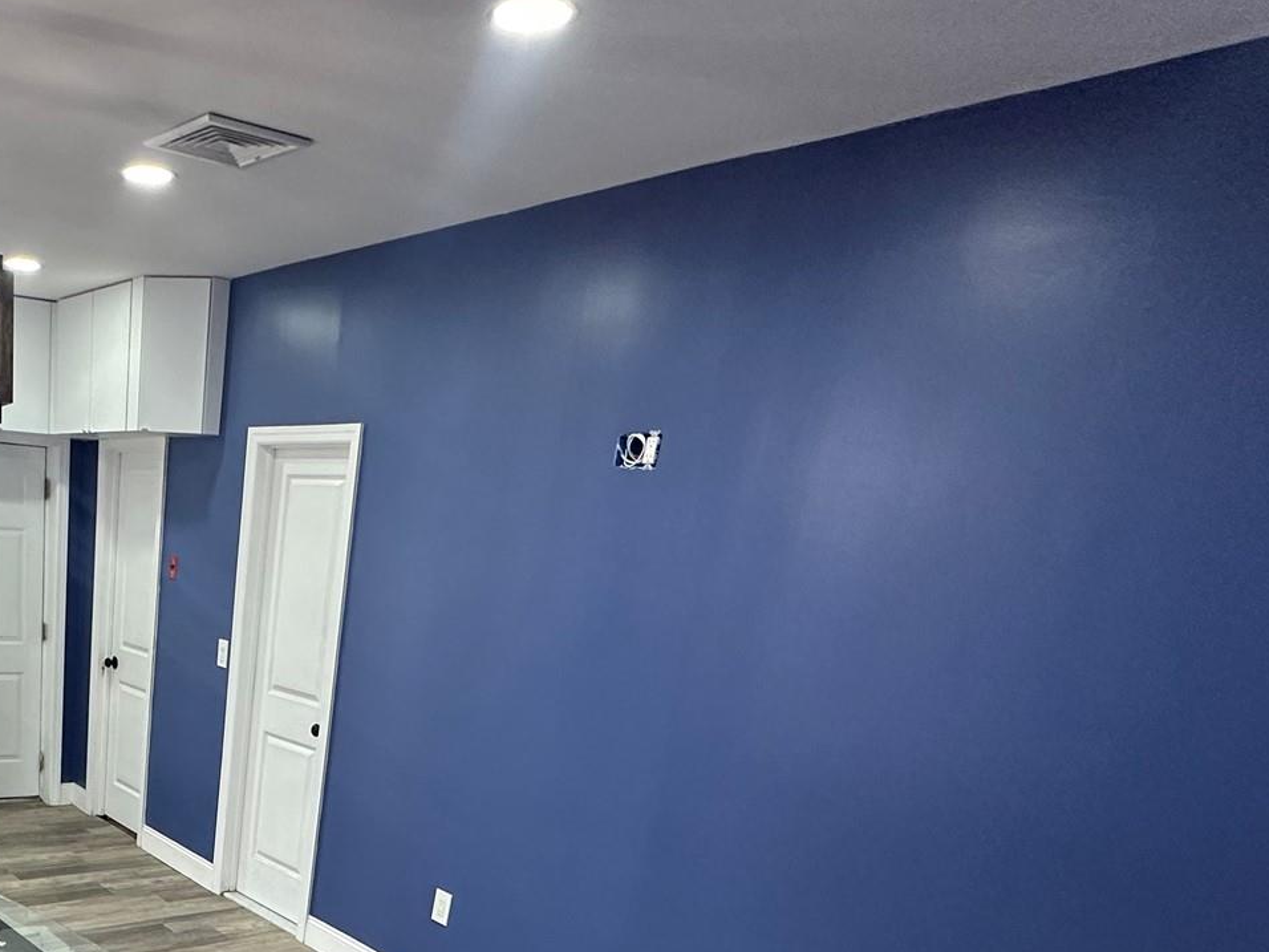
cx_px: 173
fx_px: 1100
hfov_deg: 53.8
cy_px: 944
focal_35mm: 30
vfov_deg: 41.0
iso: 250
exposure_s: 1/120
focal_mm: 2.22
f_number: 2.2
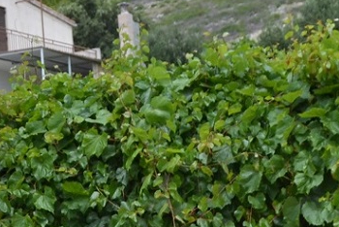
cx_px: 177
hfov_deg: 10.5
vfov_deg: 6.7
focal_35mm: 195
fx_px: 1838
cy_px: 554
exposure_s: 1/250
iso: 100
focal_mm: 26
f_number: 8
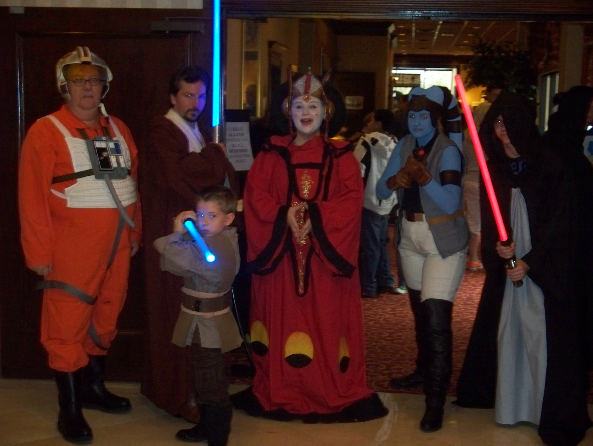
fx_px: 1046
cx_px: 296
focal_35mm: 61
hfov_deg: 31.7
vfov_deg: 24.1
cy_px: 223
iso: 400
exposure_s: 1/40
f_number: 3.1
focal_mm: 12.89
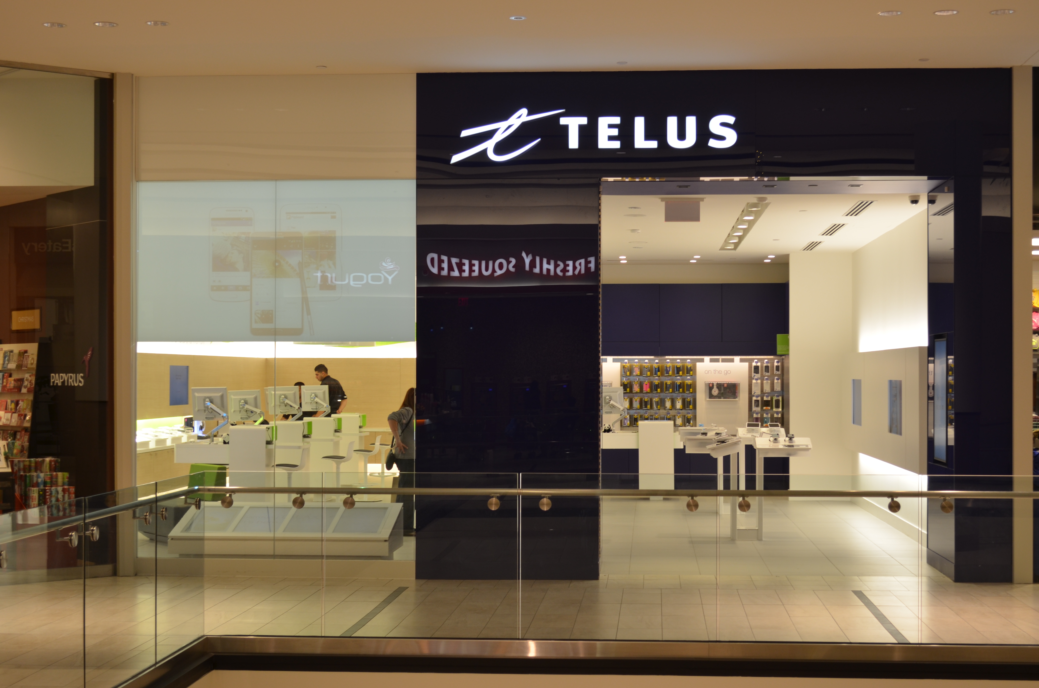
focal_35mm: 57
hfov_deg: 35.1
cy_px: 344
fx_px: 1642
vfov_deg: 23.7
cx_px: 520
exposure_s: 1/25
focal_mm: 38
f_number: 5.6
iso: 200
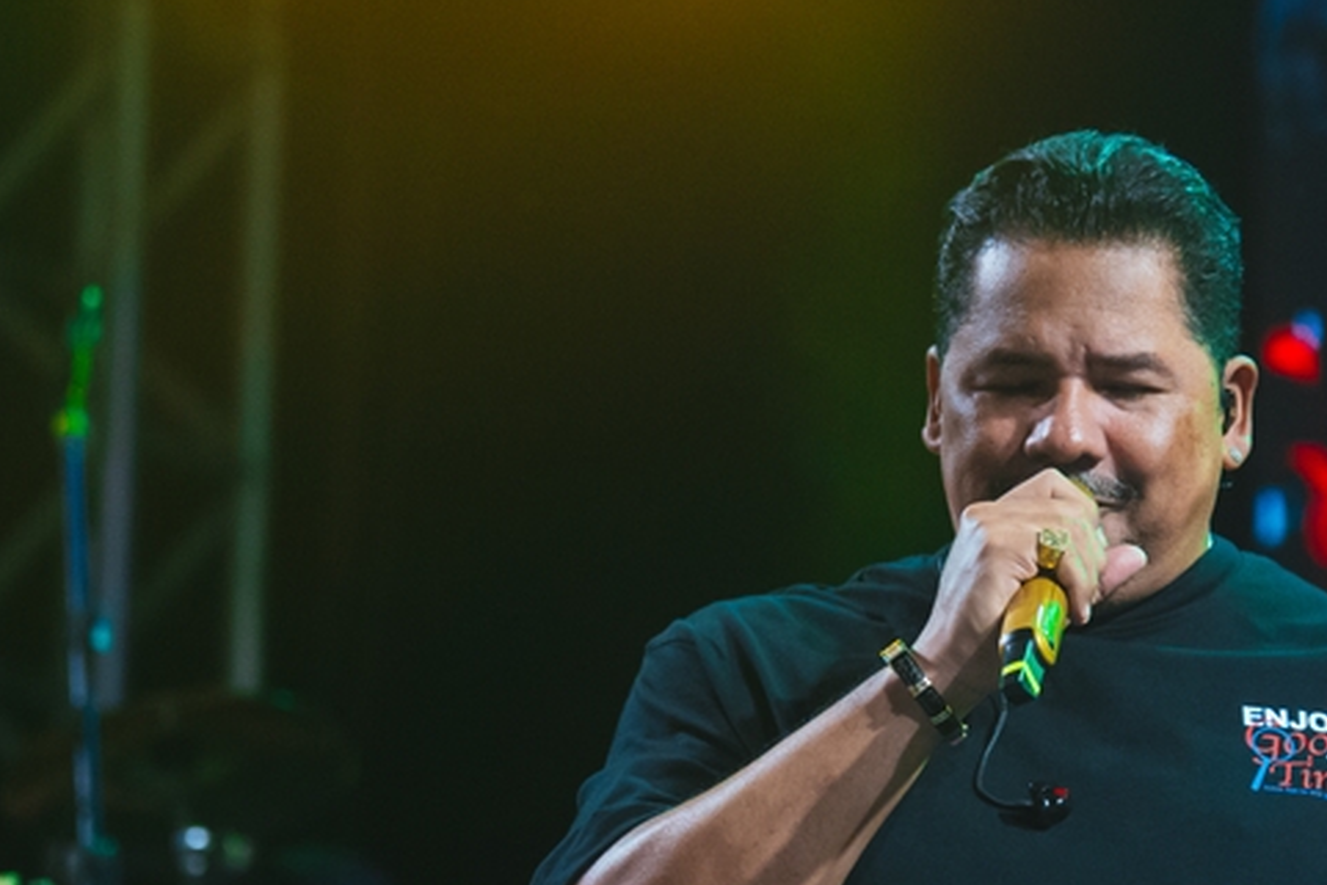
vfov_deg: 4.9
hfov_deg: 7.3
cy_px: 664
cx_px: 939
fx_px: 10397
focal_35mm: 282
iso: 2500
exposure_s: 1/800
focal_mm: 122
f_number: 2.8
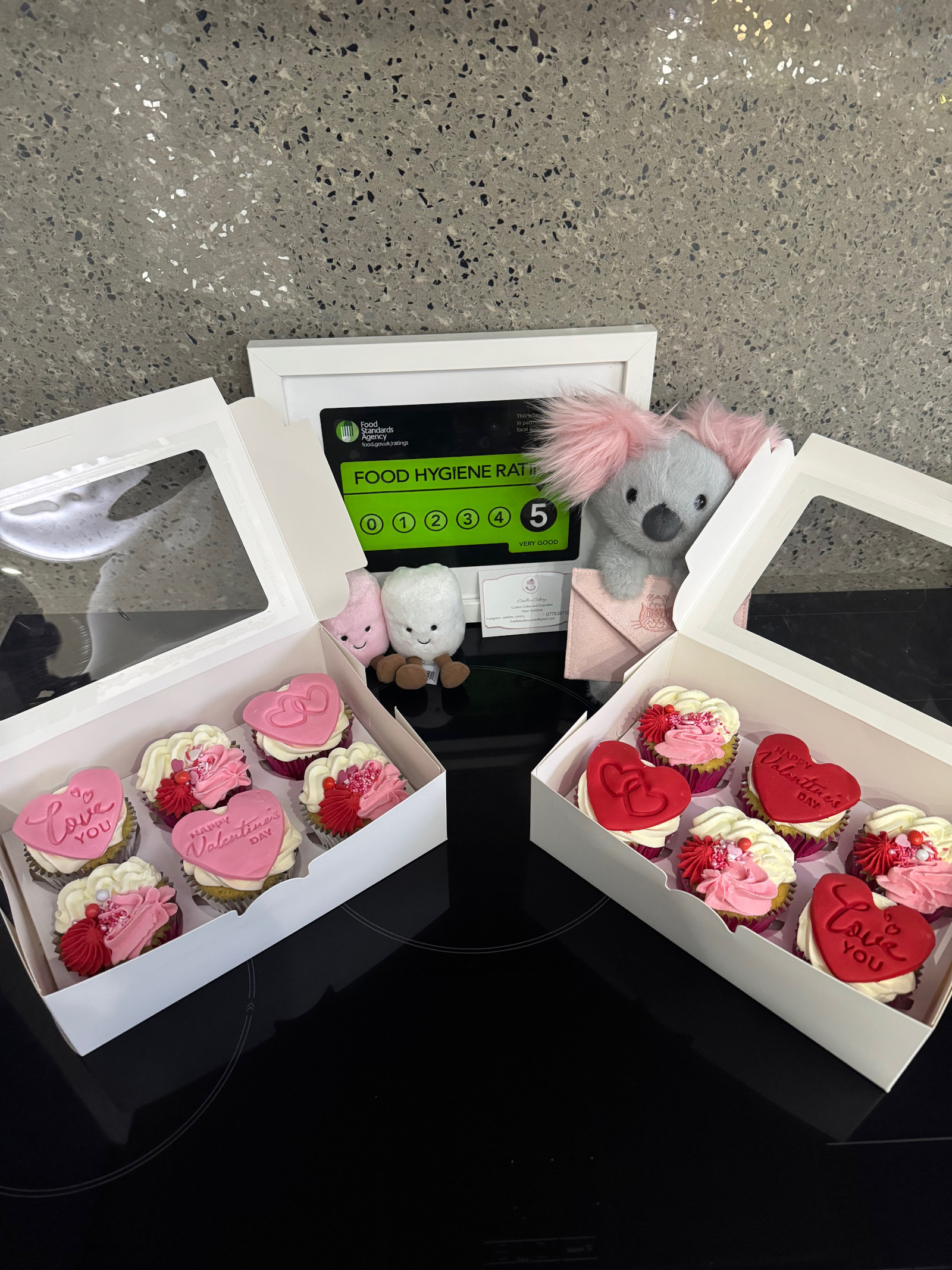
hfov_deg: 56.8
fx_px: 880
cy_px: 635
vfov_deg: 71.6
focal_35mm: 24
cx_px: 476
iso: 640
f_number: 1.78
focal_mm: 6.76
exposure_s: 1/50
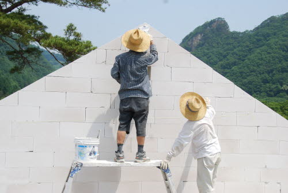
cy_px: 96
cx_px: 144
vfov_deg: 25.8
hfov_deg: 37.8
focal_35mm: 52
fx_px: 420
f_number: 8
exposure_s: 1/250
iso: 100
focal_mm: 35
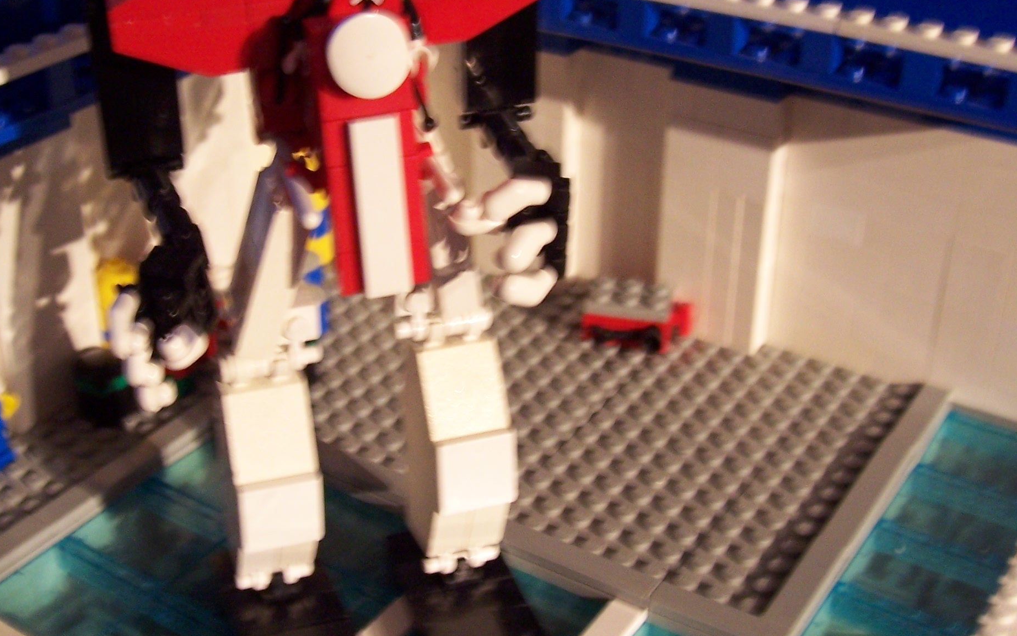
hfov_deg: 40.3
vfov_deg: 25.8
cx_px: 462
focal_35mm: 50
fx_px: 1386
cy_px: 266
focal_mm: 5.6
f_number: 2.7
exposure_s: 1/10
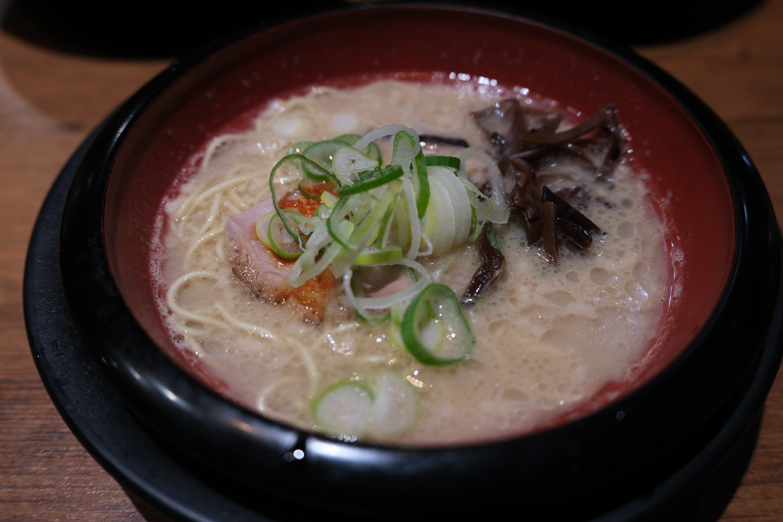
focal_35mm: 29
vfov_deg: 45.0
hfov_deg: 63.7
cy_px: 261
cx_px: 392
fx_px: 631
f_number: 3.1
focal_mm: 19.6
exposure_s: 1/125
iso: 1250
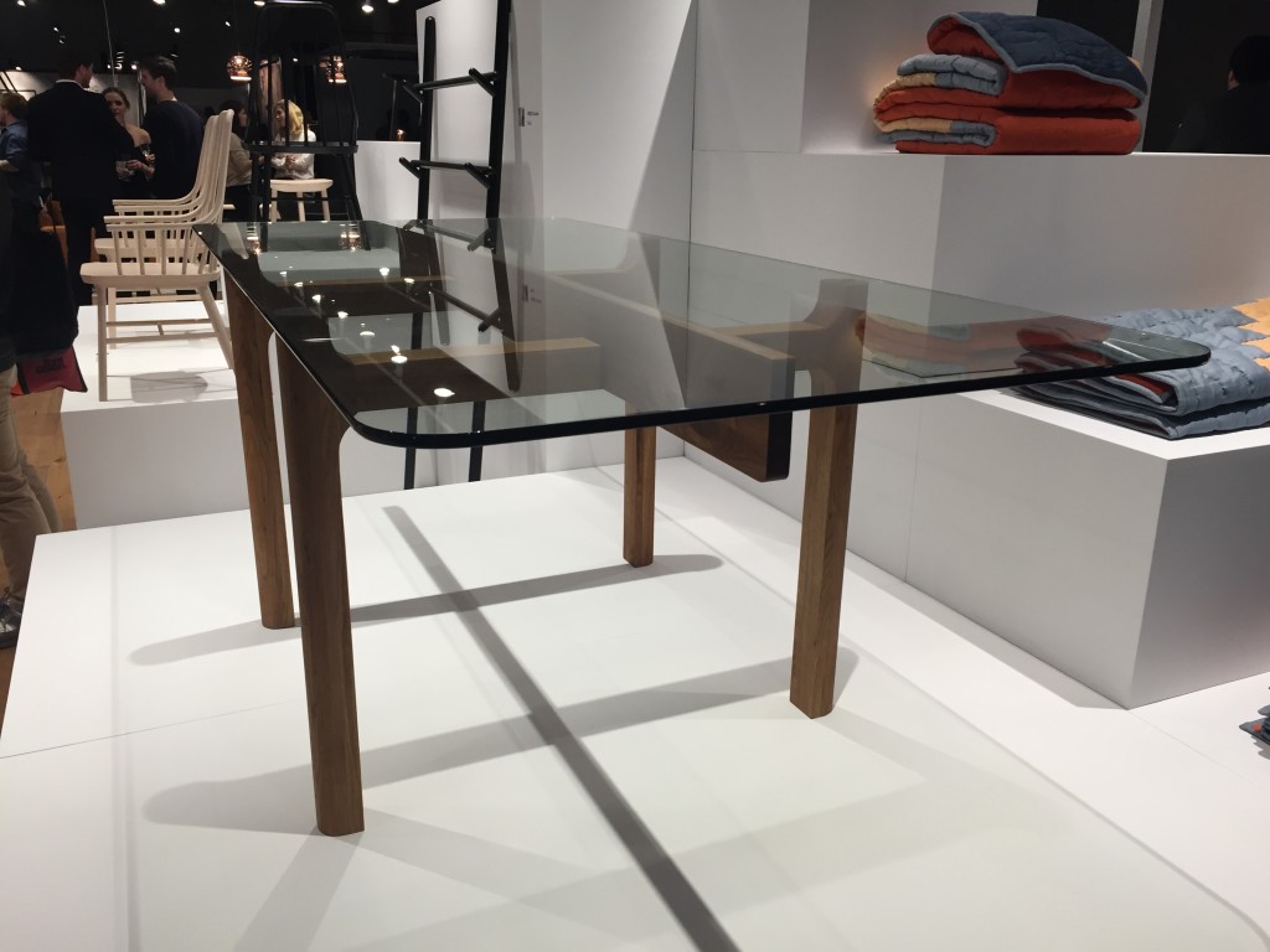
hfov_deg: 61.7
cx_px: 635
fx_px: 1064
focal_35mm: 29
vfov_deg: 48.2
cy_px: 476
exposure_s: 1/40
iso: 32
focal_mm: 4.15
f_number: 2.2
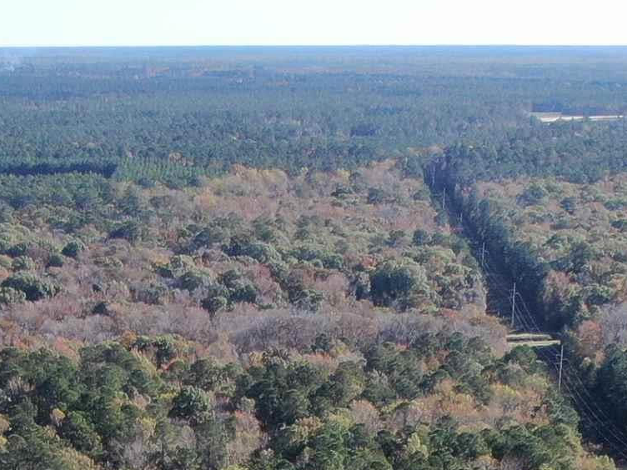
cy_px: 783
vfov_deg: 13.8
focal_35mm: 98
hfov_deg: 19.8
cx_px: 103
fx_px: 1775
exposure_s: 1/640
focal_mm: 4.39
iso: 100
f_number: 2.8
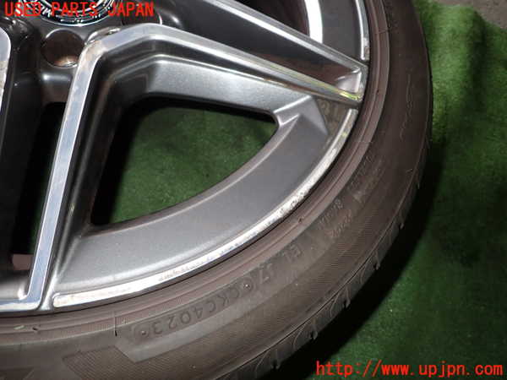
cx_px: 254
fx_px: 366
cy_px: 190
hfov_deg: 69.4
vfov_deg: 54.9
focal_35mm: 25
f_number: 5.6
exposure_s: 1/30
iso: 200
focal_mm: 4.5
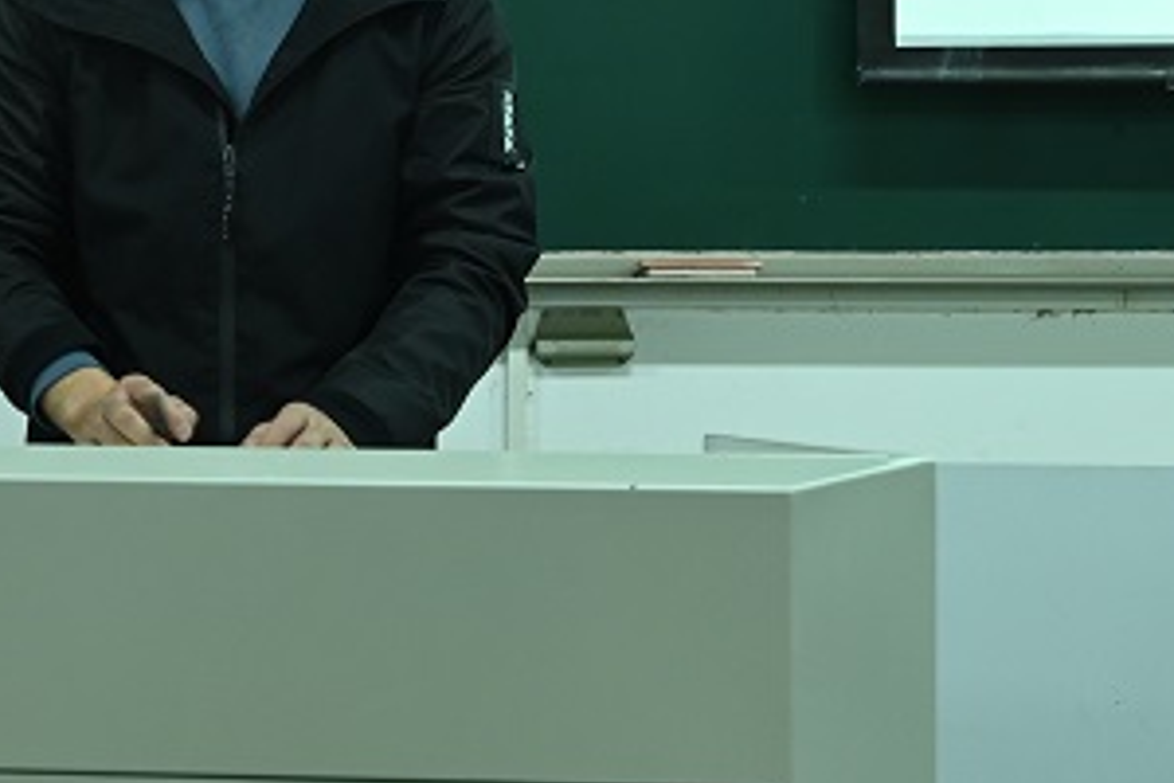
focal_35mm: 74
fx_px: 2413
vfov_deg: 18.0
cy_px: 22
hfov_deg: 26.3
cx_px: 90
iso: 2000
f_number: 7.1
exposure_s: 1/25
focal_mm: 37
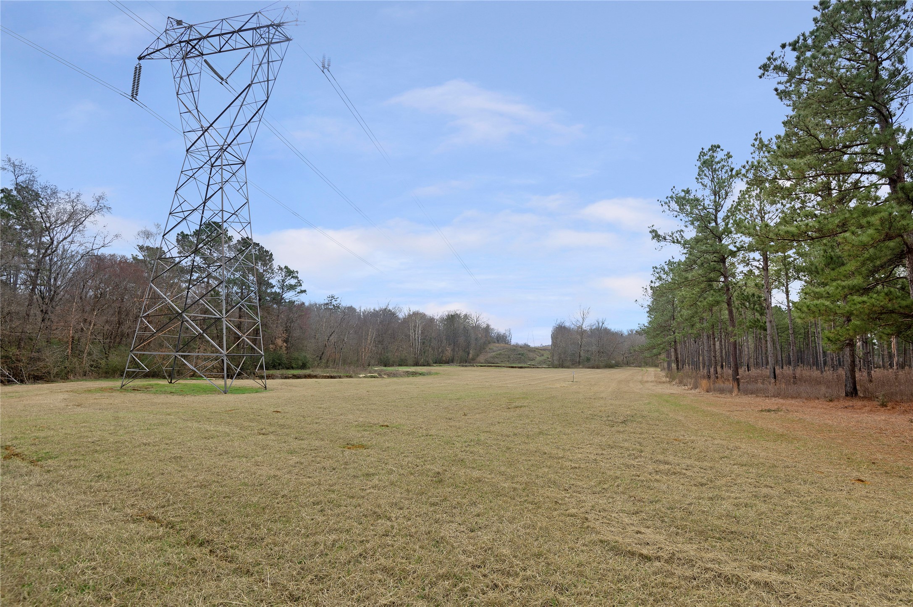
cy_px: 304
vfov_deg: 73.7
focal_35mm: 16
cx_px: 456
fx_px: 405
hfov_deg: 96.8
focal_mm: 16
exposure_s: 1/500
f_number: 9
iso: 320
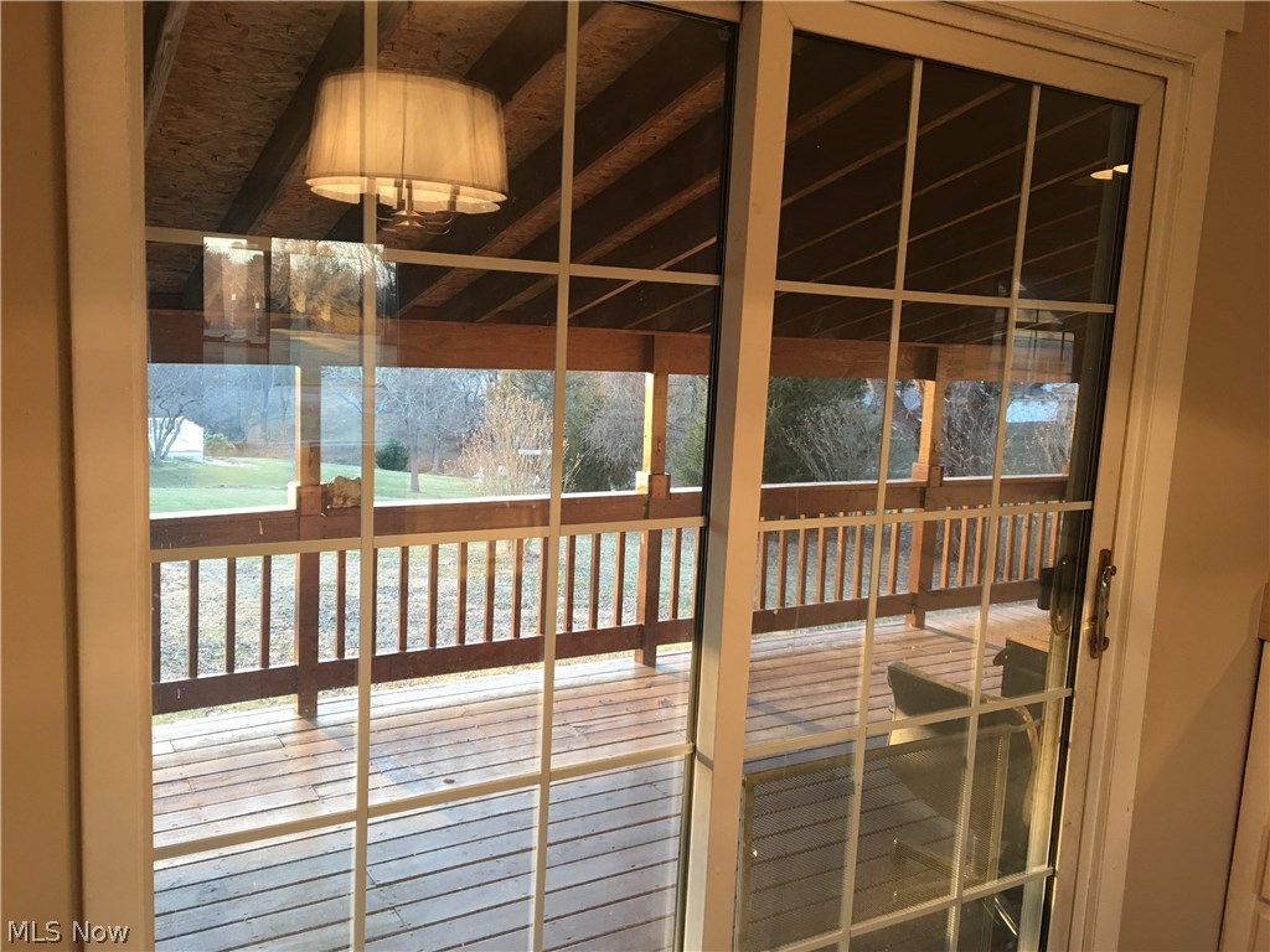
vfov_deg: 48.2
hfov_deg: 61.7
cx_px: 635
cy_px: 476
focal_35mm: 29
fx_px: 1064
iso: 32
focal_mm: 4.15
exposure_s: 1/15
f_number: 2.2
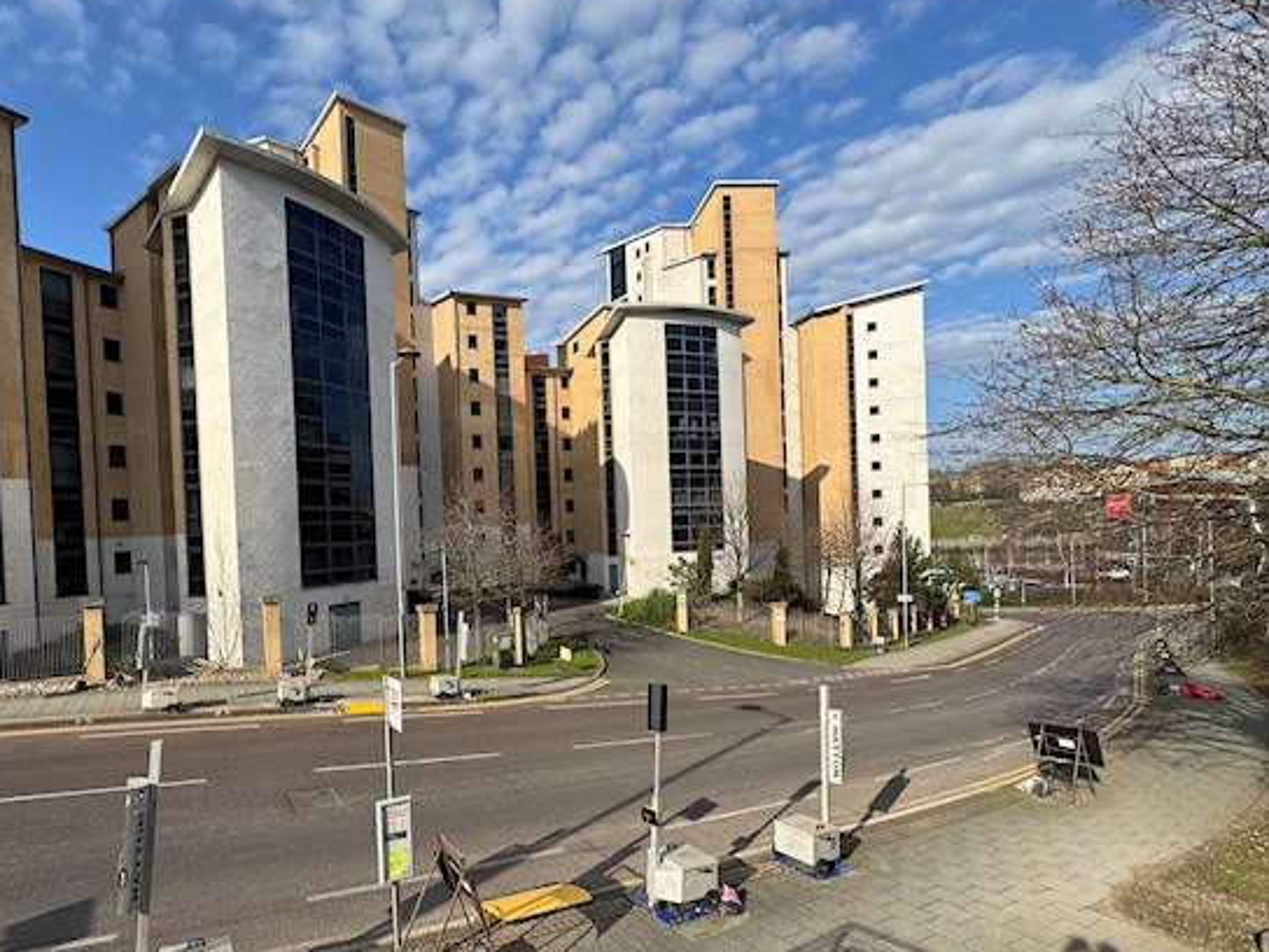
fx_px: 660
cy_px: 542
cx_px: 457
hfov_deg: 85.6
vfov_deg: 71.2
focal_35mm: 18
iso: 50
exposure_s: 1/1880
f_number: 2.2
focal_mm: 2.22
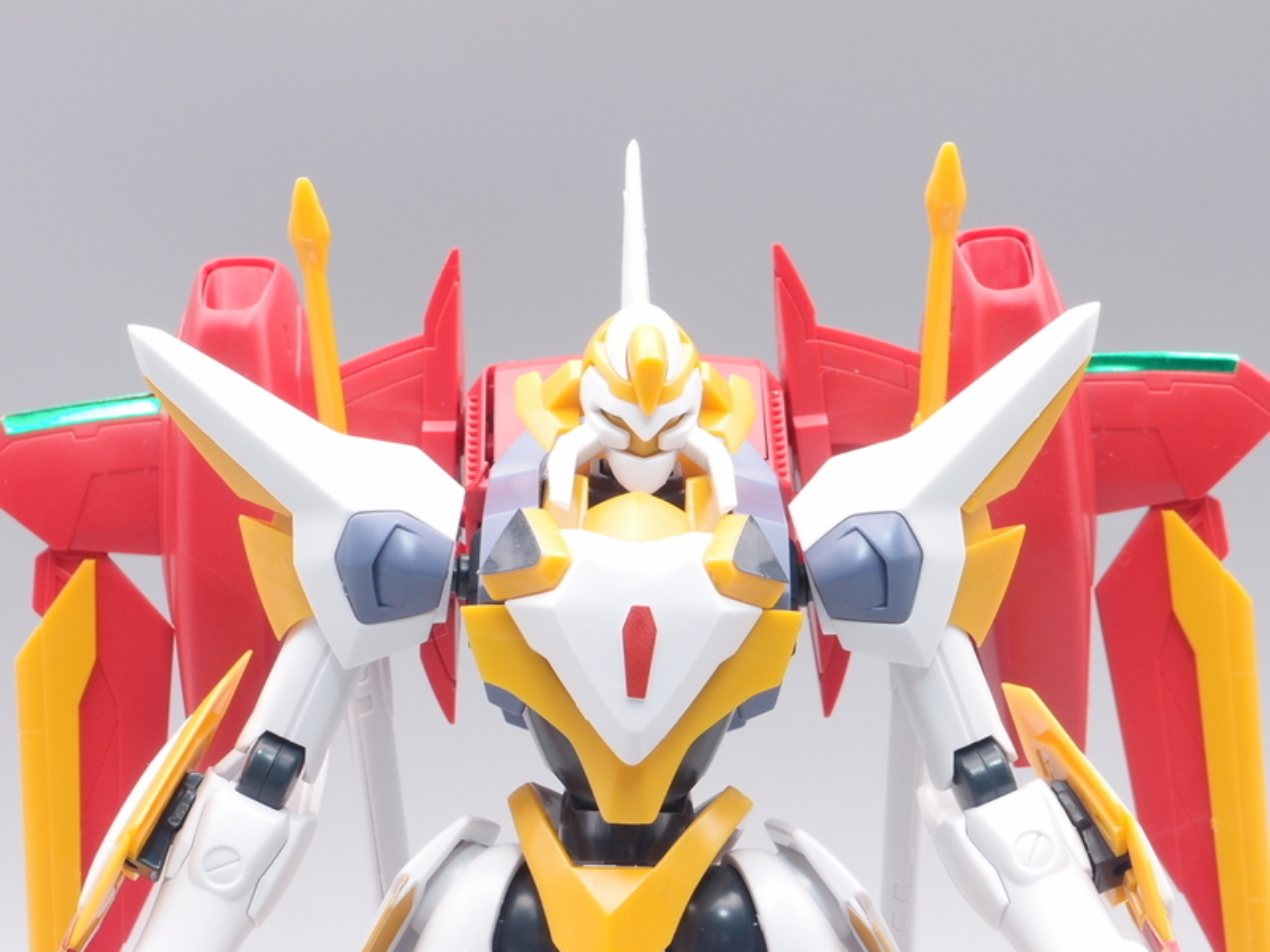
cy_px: 476
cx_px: 635
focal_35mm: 100
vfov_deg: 14.8
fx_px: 3669
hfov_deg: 19.6
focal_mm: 21.55
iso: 100
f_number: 8
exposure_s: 1/4
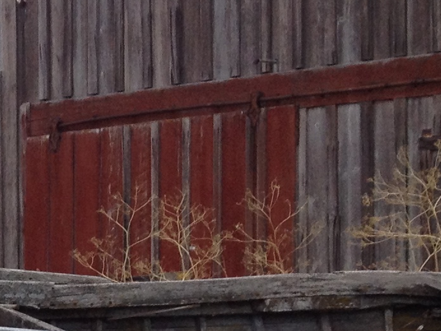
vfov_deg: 8.9
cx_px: -491
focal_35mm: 165
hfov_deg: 10.8
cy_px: 432
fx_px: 2102
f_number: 2.4
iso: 50
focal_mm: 4.28
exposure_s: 1/1126
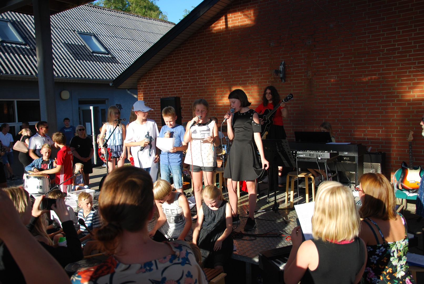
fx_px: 371
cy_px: 142
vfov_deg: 41.8
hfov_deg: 59.4
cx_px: 212
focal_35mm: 32
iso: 200
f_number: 3.8
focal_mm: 21
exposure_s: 1/640
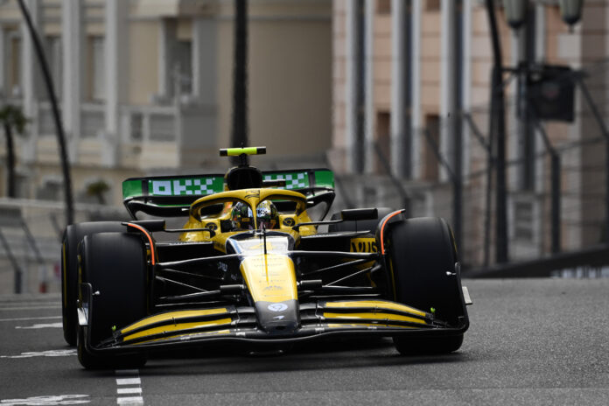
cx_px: 304
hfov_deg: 5.2
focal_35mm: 400
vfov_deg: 3.4
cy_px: 203
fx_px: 6766
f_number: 7.1
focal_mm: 400
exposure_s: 1/1600
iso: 800
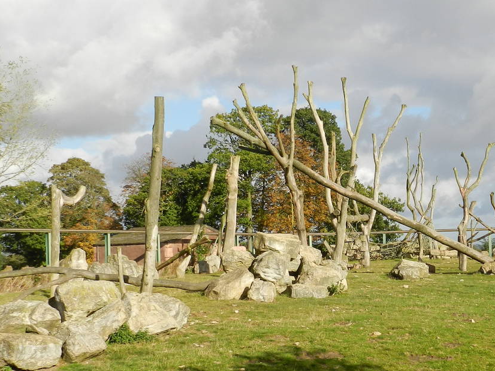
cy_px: 258
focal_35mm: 62
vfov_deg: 23.5
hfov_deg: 30.9
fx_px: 886
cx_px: 345
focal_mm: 5.6
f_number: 3.7
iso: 160
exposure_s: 1/1000
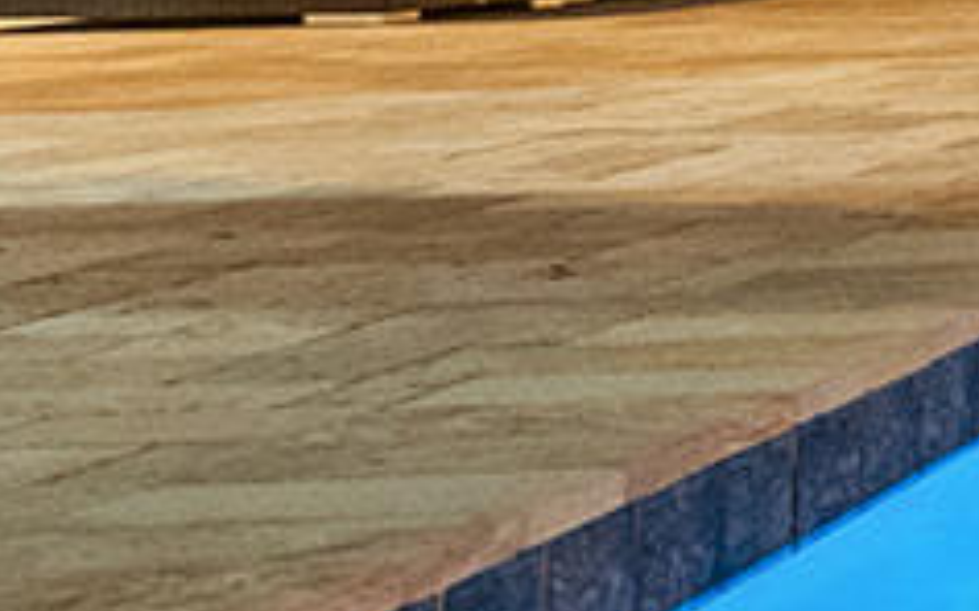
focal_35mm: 110
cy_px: -553
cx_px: 2896
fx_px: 2934
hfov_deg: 11.5
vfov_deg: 11.0
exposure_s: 1/1.25
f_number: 9
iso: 3200
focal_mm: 16
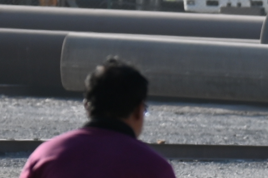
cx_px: 692
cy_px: 307
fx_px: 12436
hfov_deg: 1.2
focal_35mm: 1671
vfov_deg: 0.8
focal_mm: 160
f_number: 5.6
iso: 110
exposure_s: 1/500
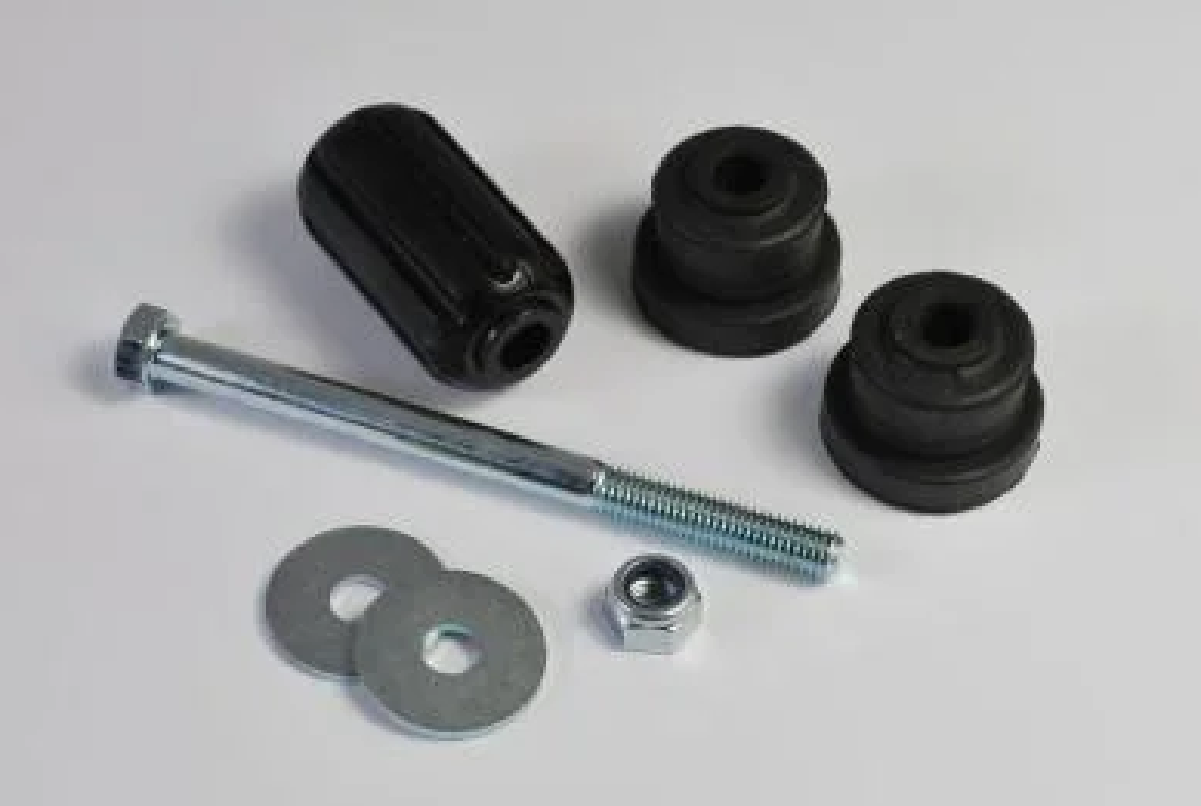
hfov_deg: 28.4
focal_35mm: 71
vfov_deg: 19.3
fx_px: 2373
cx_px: 556
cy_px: 446
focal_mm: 40
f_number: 9
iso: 140
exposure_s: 1/30
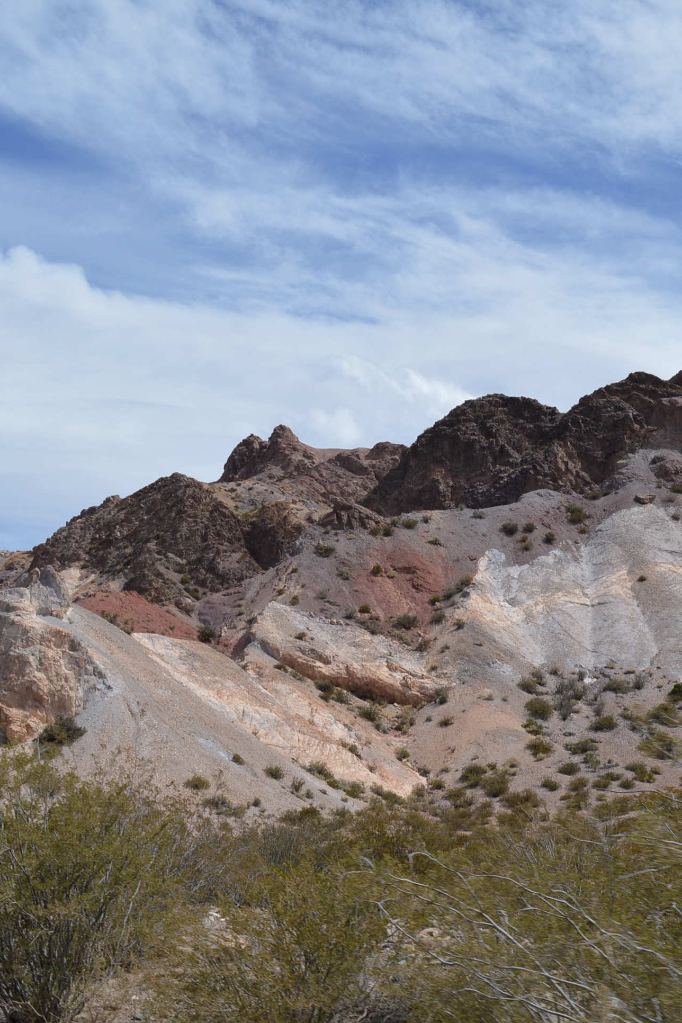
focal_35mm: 56
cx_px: 484
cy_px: 527
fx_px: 1591
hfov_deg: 24.0
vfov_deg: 35.6
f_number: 9
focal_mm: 24
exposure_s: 1/320
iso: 100
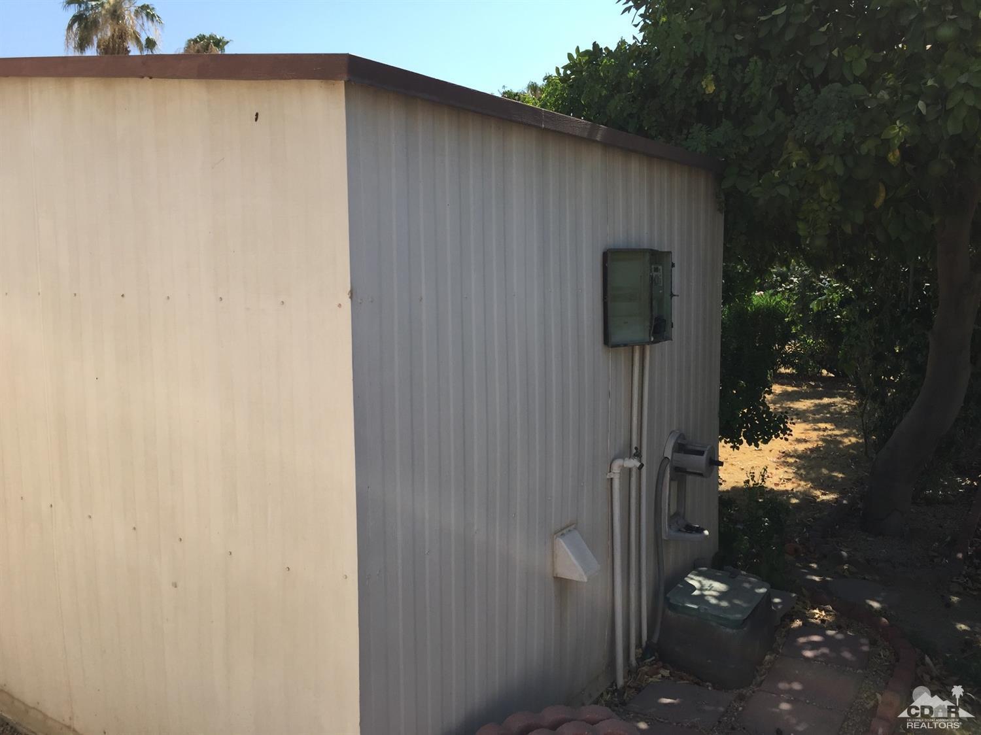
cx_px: 490
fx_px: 822
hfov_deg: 61.7
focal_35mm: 29
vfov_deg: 48.2
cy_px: 368
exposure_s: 1/1276
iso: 32
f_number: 2.2
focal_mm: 4.15
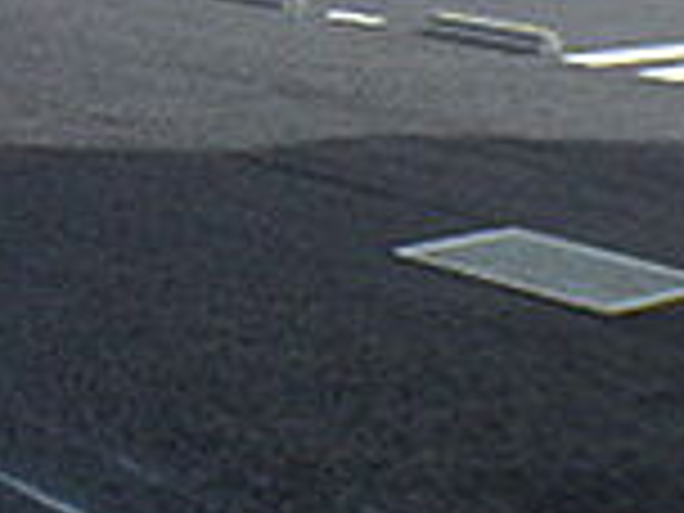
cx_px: -513
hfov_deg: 18.6
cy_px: -220
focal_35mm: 84
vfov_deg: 16.3
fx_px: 1660
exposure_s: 1/1600
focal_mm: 3.58
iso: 100
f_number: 2.8
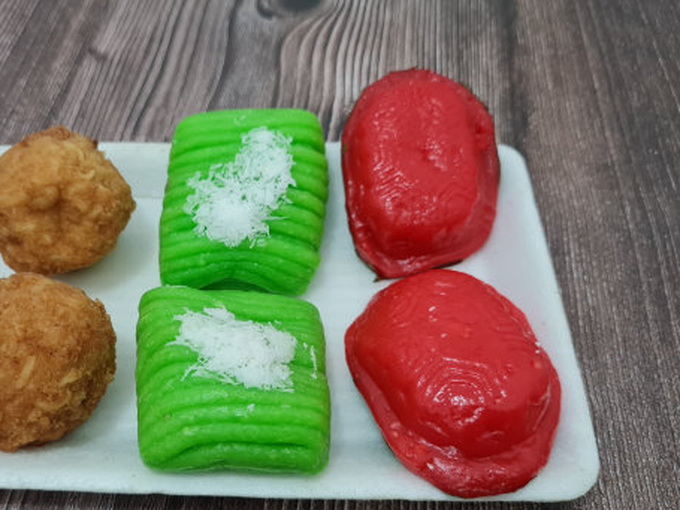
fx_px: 687
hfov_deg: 51.7
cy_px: 294
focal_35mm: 35
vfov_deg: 40.6
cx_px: 227
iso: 500
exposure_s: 1/33
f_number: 1.8
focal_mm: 5.4
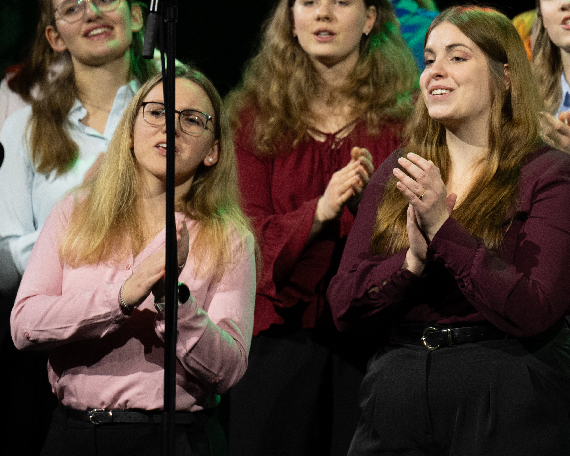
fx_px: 8519
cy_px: 70
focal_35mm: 505
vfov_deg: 3.1
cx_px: 692
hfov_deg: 3.8
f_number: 3.5
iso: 1000
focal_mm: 200
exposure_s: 1/160
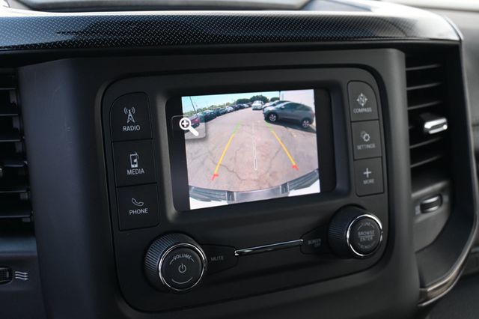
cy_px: 160
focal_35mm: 41
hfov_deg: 47.2
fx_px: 549
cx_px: 240
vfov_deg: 32.4
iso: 450
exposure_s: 1/125
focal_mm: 27.5
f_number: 4.5
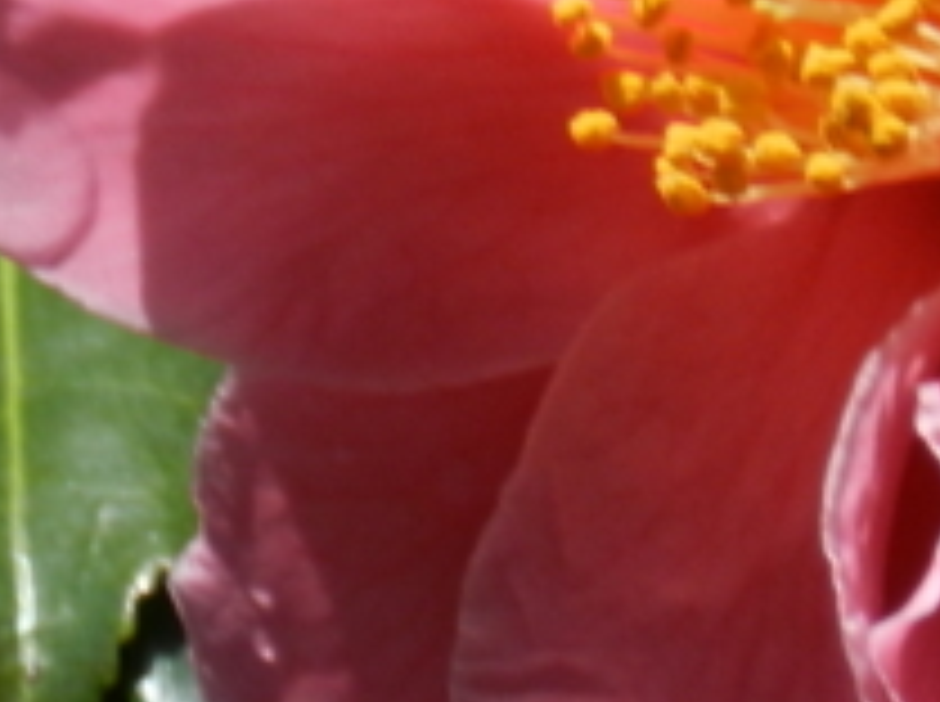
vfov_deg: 0.9
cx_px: 971
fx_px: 45244
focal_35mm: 1669
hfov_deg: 1.2
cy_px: 148
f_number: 5.6
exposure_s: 1/640
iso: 160
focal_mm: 77.3
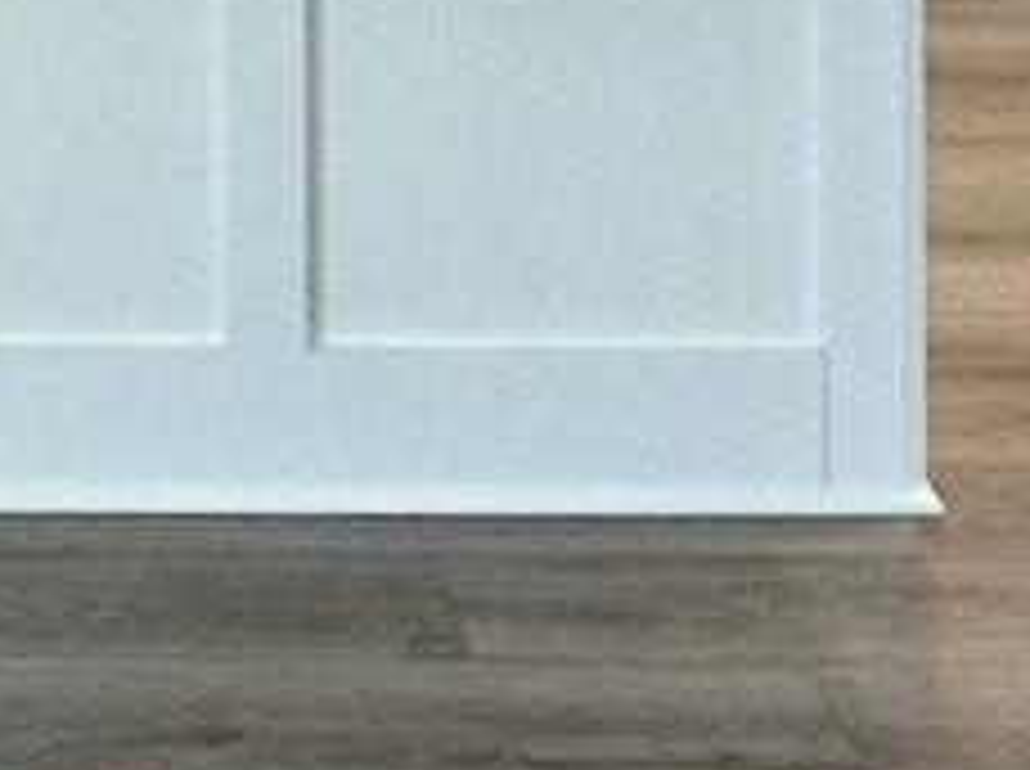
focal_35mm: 98
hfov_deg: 19.0
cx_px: -189
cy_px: -860
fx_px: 2911
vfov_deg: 12.8
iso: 100
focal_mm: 2.22
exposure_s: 1/120
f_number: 2.2
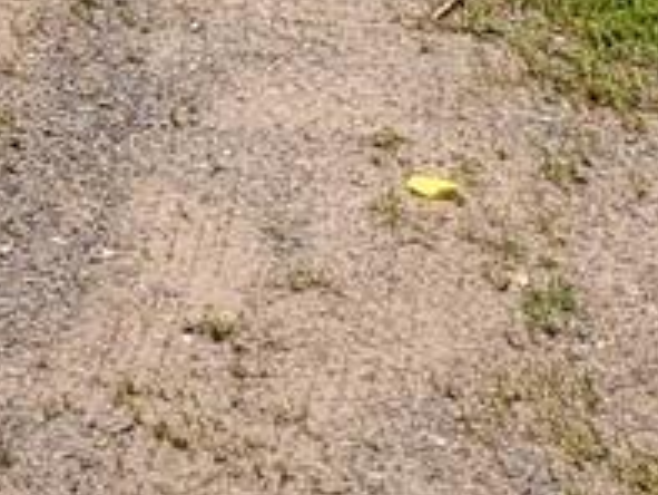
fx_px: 2568
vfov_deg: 9.6
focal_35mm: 135
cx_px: -668
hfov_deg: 12.7
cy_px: -729
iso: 50
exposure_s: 1/1606
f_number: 1.8
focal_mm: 4.25
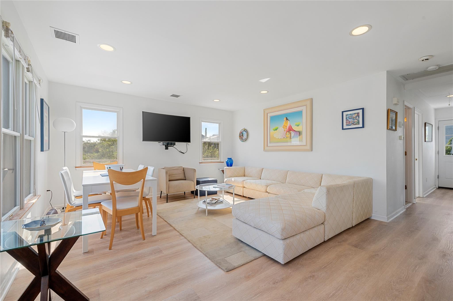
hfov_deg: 100.4
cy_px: 150
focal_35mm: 15
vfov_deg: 77.2
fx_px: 189
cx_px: 226
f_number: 8
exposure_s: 1/100
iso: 500
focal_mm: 15
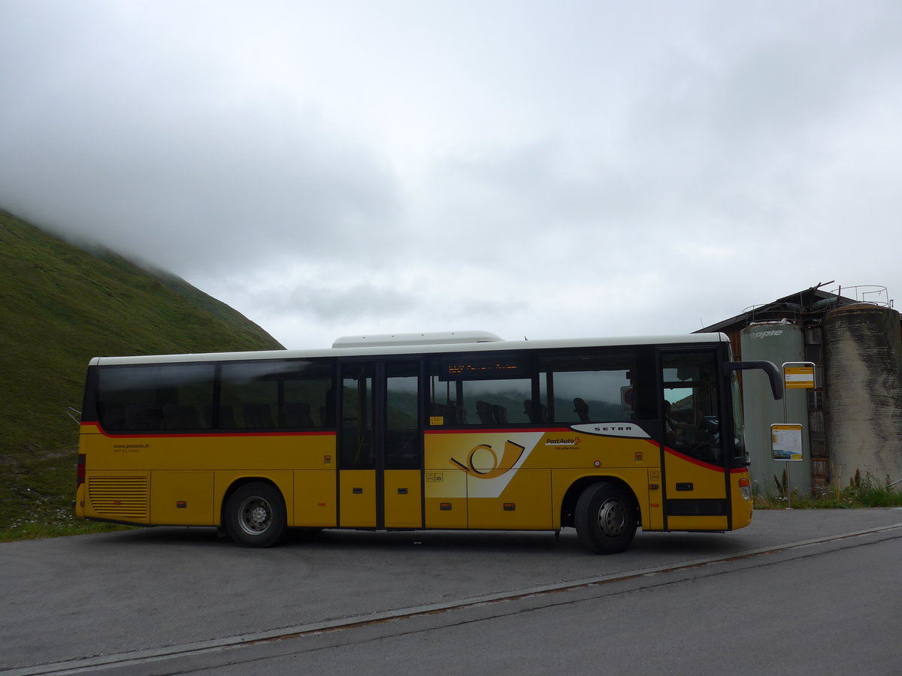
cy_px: 338
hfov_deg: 61.7
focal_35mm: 29
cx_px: 451
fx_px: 756
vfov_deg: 48.2
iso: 80
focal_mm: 6
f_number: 2.8
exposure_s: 1/1600
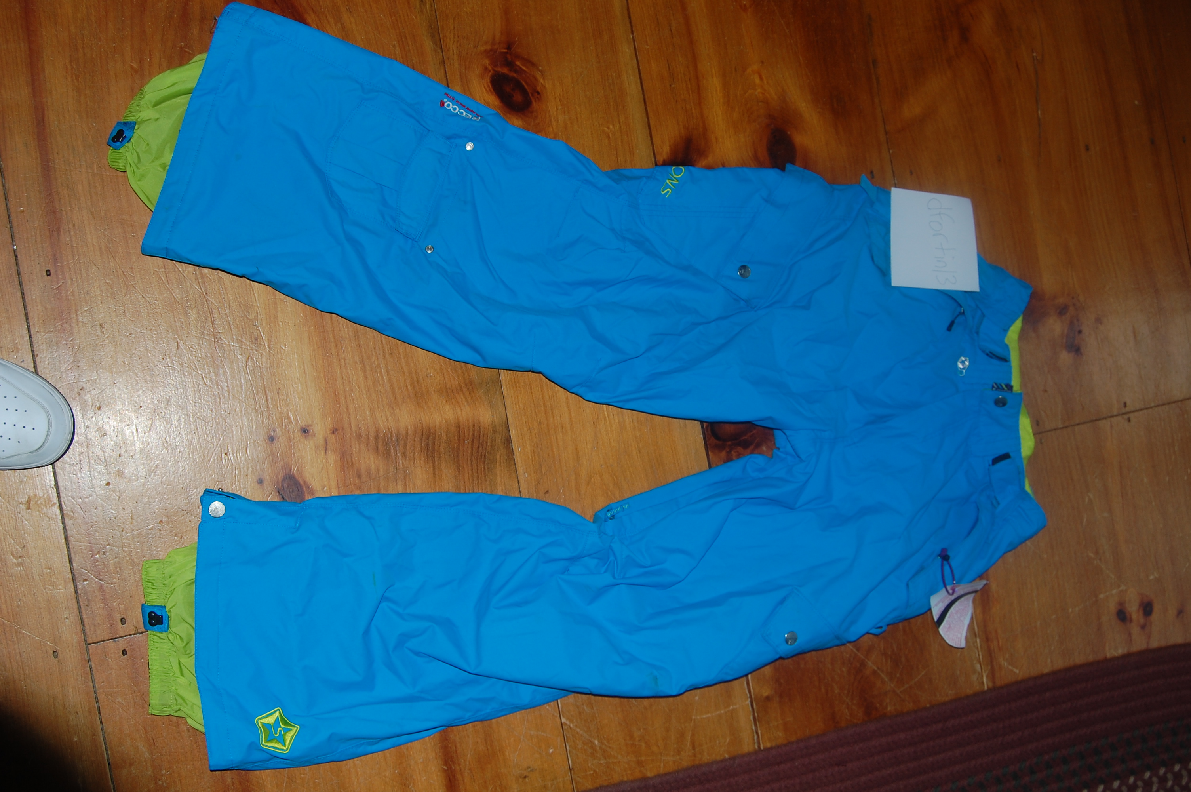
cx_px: 596
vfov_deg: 34.1
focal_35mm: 39
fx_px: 1289
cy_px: 396
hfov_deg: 49.6
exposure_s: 1/125
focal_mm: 26
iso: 200
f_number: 5.6
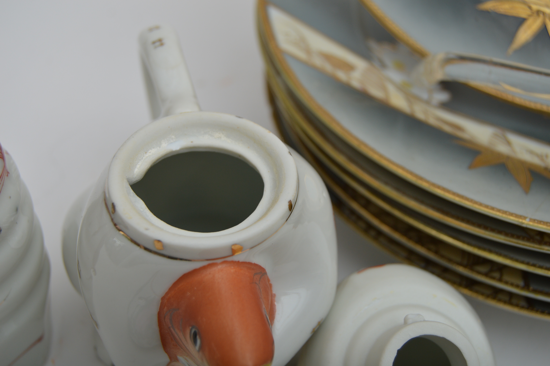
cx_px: 275
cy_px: 183
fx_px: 916
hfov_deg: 33.4
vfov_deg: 22.6
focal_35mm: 60
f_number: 5
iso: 200
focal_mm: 40
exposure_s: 1/200
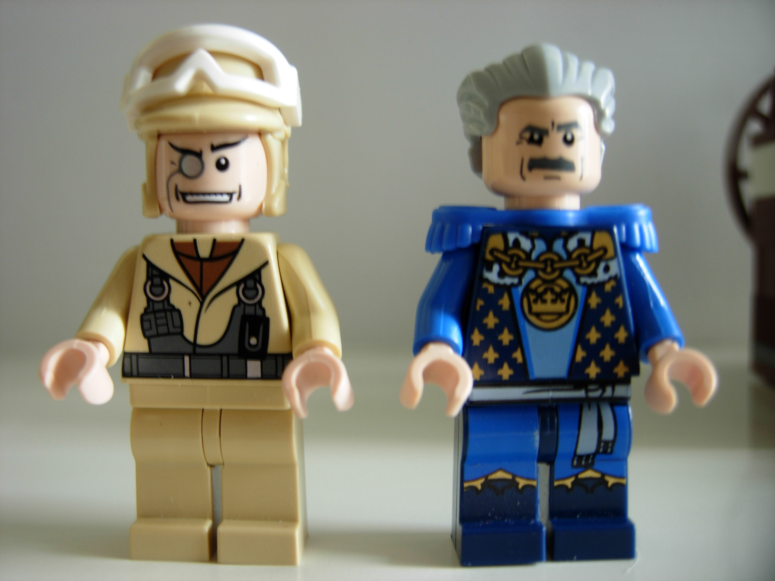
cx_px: 388
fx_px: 806
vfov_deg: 39.7
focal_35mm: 36
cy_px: 290
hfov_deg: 51.4
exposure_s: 1/4.8
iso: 50
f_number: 2.7
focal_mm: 7.5
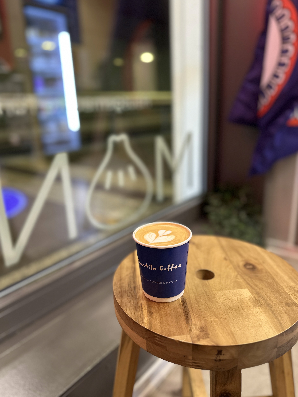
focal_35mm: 25
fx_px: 287
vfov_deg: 69.4
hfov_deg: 54.9
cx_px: 152
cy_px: 193
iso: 200
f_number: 1.78
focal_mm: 6.86
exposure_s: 1/50
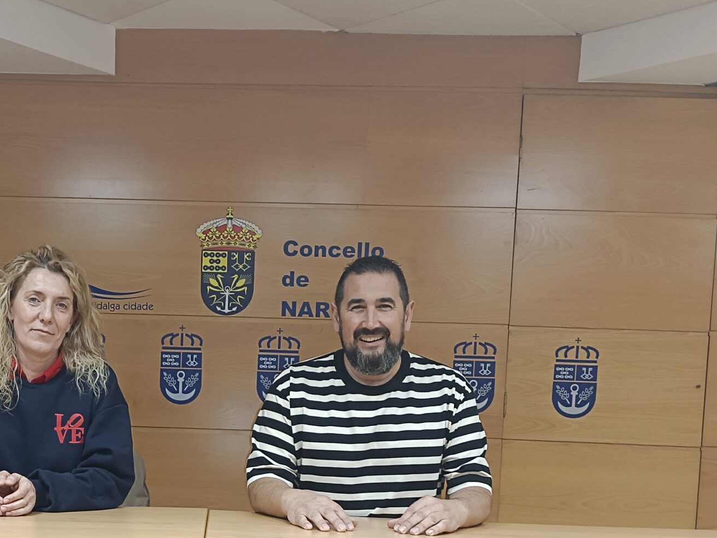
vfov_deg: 28.4
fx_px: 1015
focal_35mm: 49
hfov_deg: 38.1
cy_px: 496
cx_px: 192
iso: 1518
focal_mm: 4.74
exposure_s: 1/50
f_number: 1.79
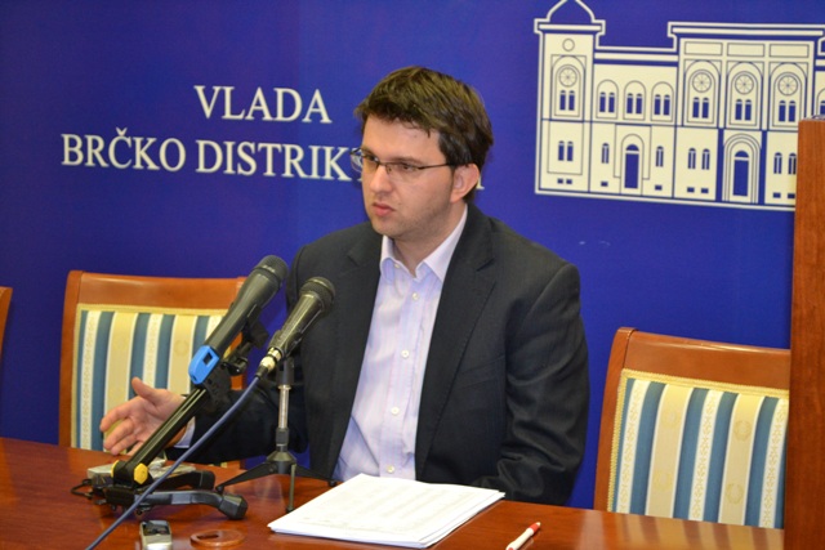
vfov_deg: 16.6
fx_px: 1891
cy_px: 275
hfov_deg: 24.6
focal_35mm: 82
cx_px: 412
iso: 2200
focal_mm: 55
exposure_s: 1/60
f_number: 5.6
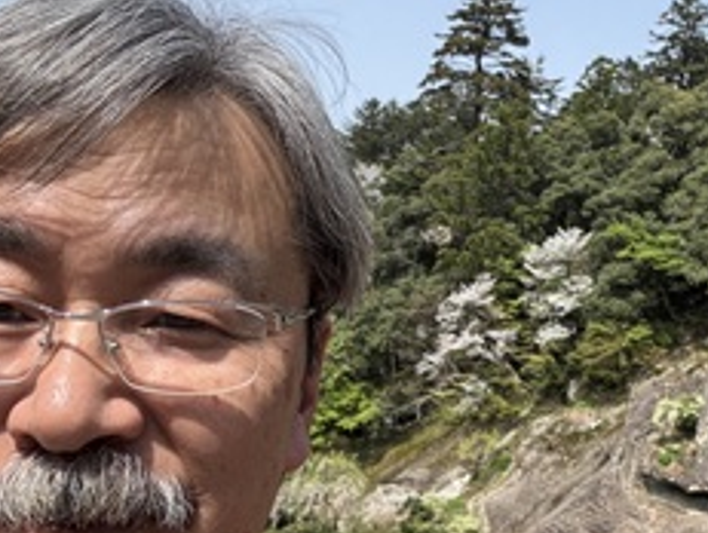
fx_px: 1086
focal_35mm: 53
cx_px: 495
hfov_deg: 35.6
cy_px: 410
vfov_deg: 27.2
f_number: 1.9
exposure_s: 1/782
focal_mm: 2.69
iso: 25
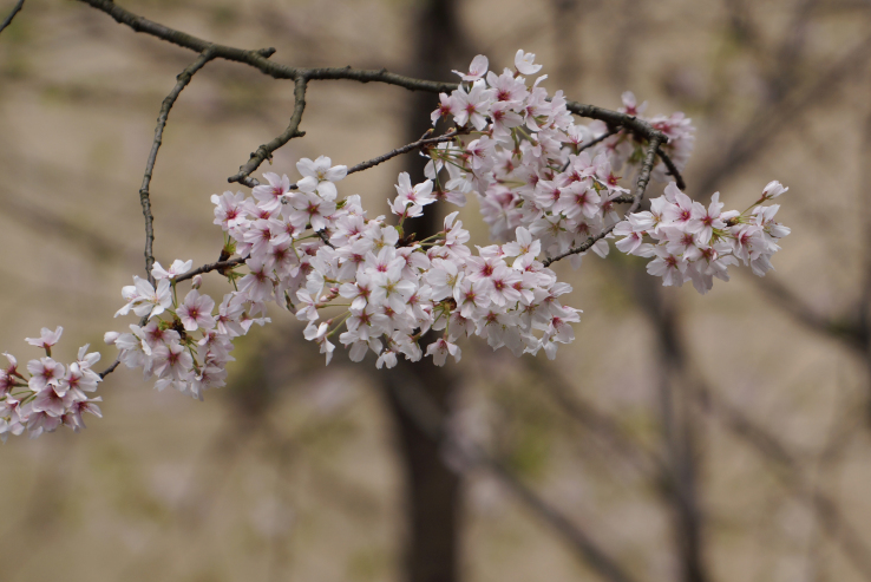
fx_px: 10070
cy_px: 290
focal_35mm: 416
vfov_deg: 3.3
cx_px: 483
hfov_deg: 5.0
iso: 100
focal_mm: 200
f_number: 4.5
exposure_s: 1/500
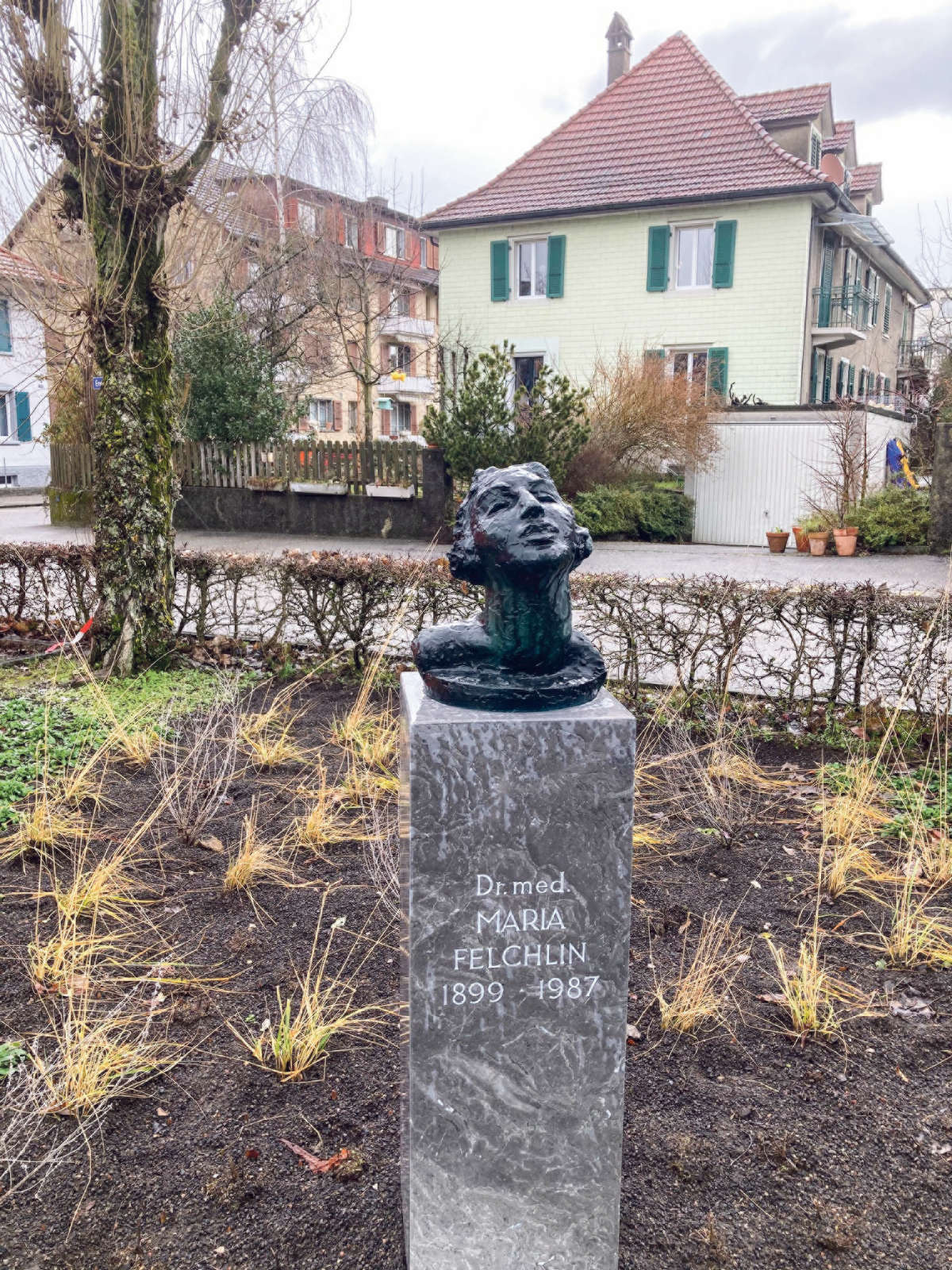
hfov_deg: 49.7
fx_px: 1027
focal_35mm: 28
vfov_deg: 63.4
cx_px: 476
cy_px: 635
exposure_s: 1/121
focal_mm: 4
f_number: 1.8
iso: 32
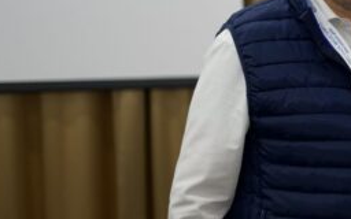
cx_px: 509
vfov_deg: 8.5
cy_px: 22
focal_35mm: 153
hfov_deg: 13.0
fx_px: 1464
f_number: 1.8
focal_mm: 50
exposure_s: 1/320
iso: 1000
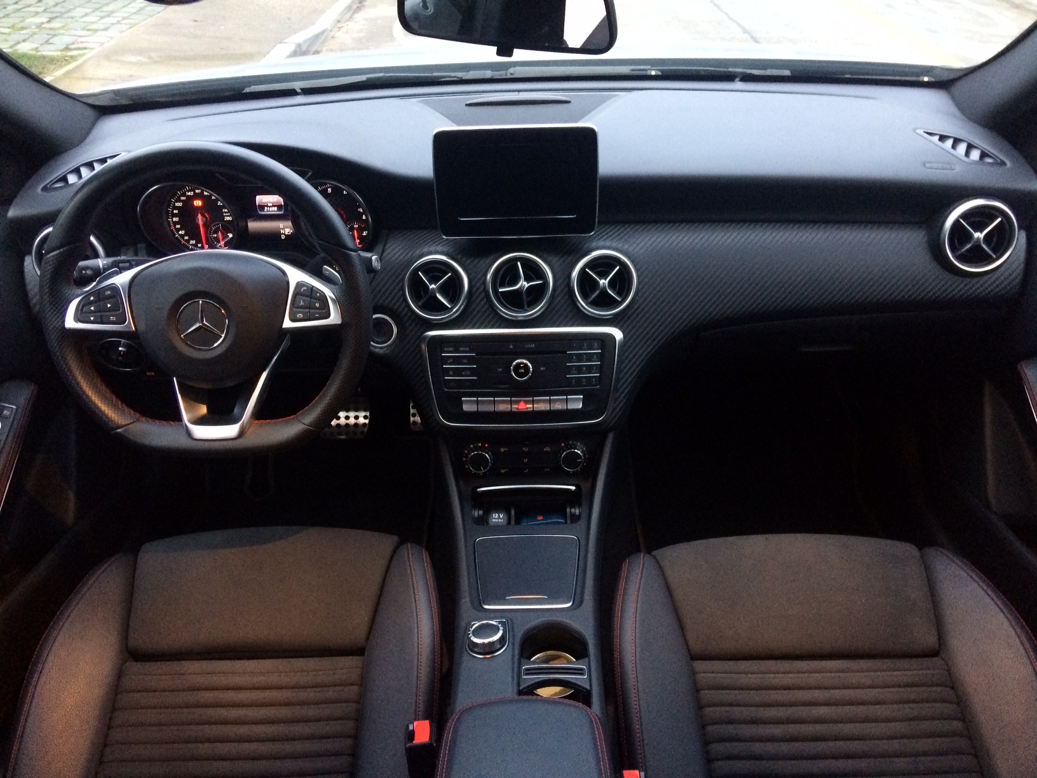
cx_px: 518
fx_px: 869
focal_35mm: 29
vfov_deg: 48.2
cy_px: 389
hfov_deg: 61.7
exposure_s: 1/17
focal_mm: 4.15
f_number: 2.2
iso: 250
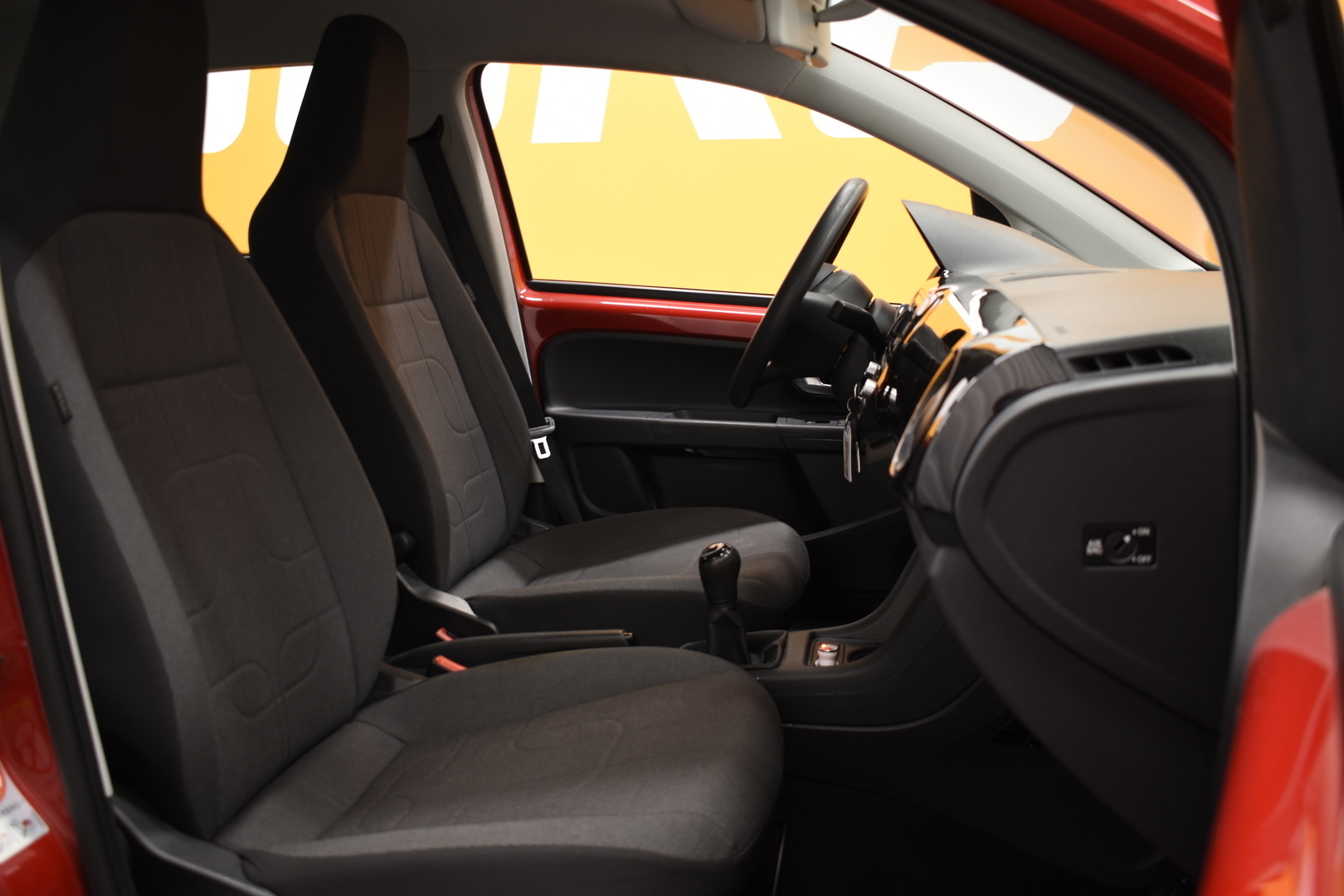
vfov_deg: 40.0
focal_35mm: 33
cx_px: 672
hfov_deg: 57.2
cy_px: 448
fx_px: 1232
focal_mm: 22
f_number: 3.8
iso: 200
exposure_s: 1/8
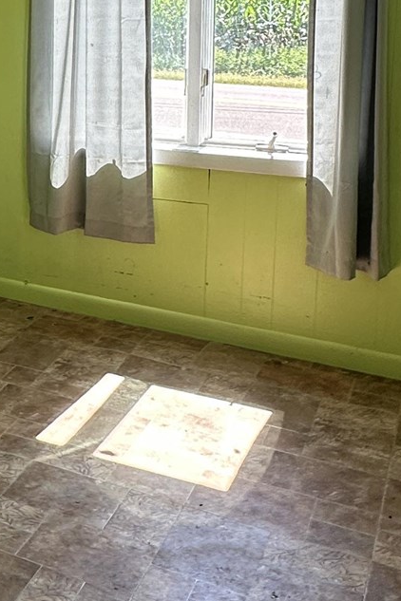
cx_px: -135
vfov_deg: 36.0
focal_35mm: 53
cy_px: 99
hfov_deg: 22.5
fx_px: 885
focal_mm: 2.22
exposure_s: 1/109
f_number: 2.2
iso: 40
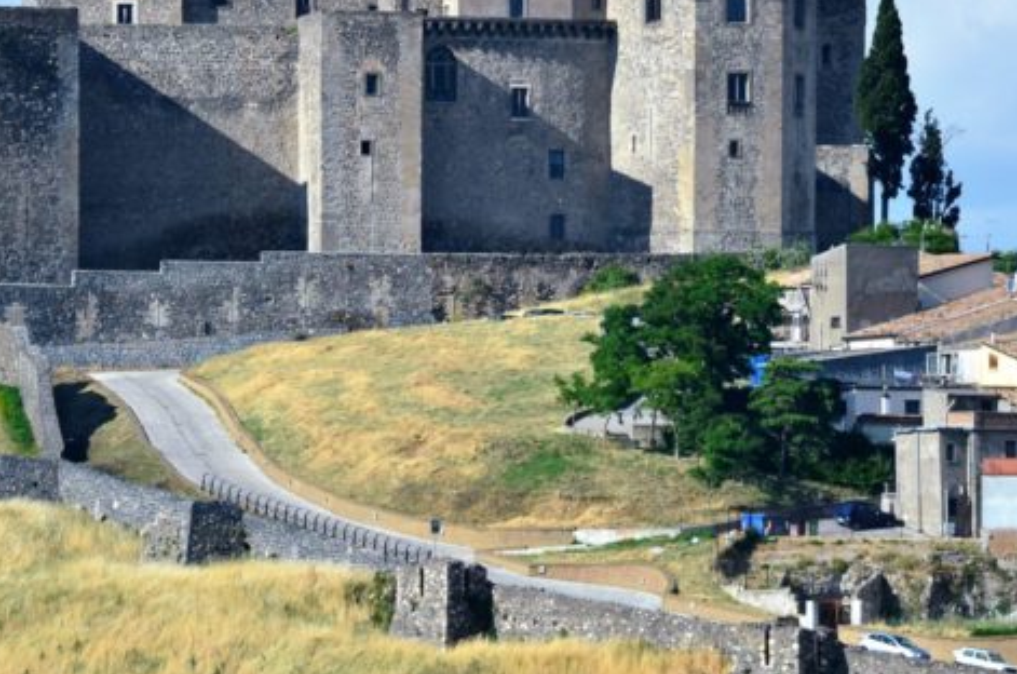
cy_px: 253
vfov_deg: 2.7
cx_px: 229
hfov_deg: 4.0
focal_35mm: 510
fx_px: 14378
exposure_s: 1/500
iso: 110
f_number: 6.7
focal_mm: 200
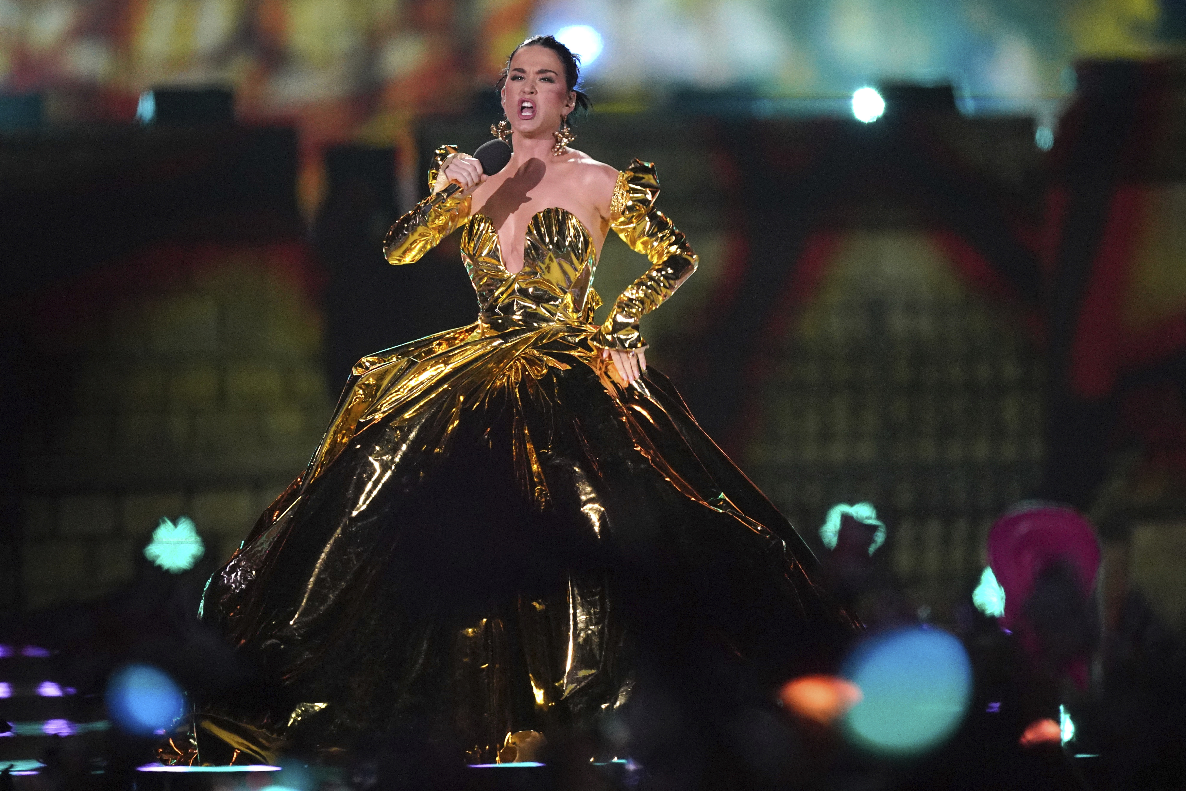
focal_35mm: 600
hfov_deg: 3.4
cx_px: 593
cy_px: 396
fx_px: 19765
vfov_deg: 2.3
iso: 6400
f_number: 4
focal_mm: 600
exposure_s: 1/400
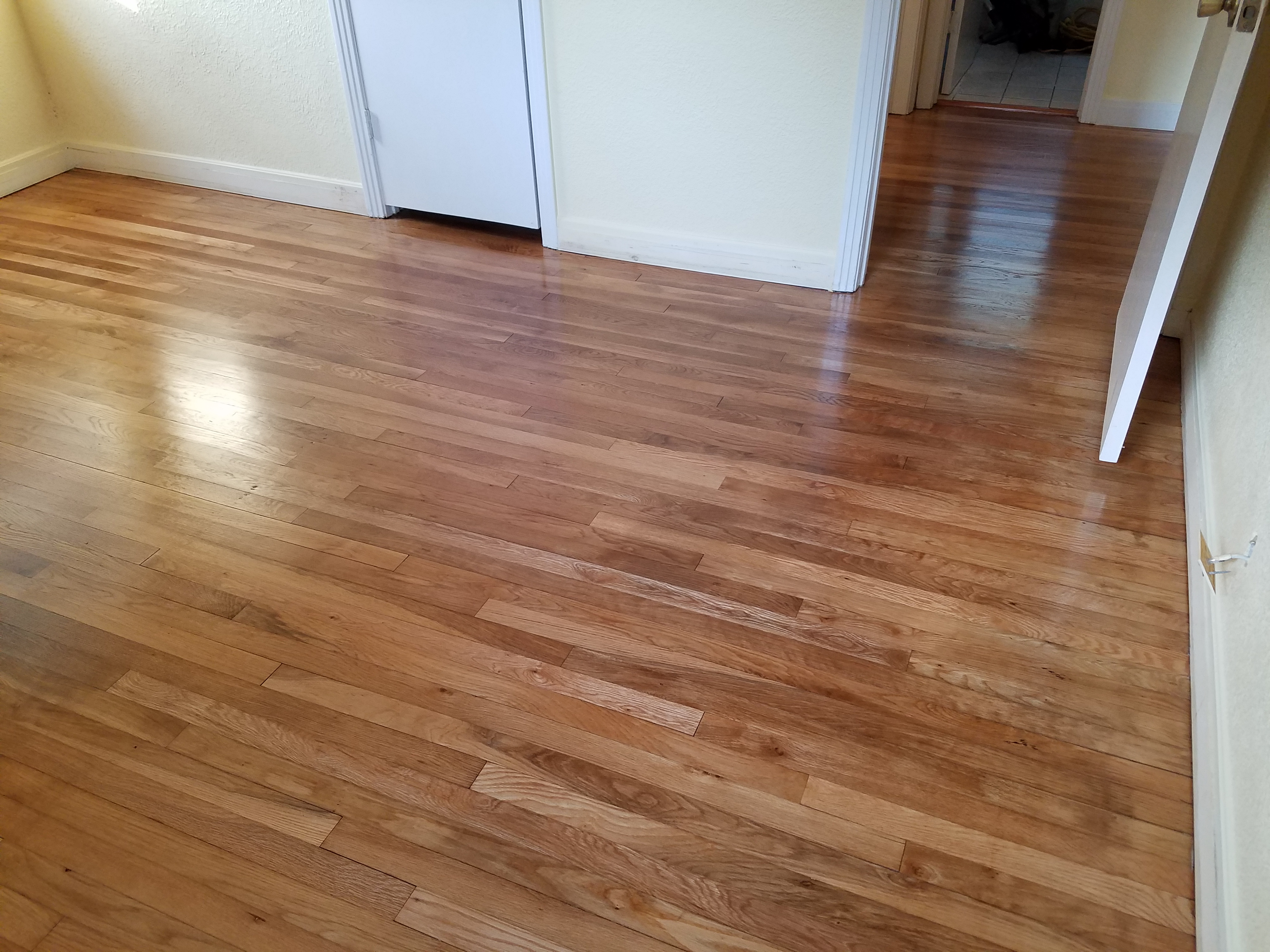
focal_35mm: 26
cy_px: 476
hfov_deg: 67.3
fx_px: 954
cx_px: 635
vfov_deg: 53.1
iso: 160
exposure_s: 1/60
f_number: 1.7
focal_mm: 4.2
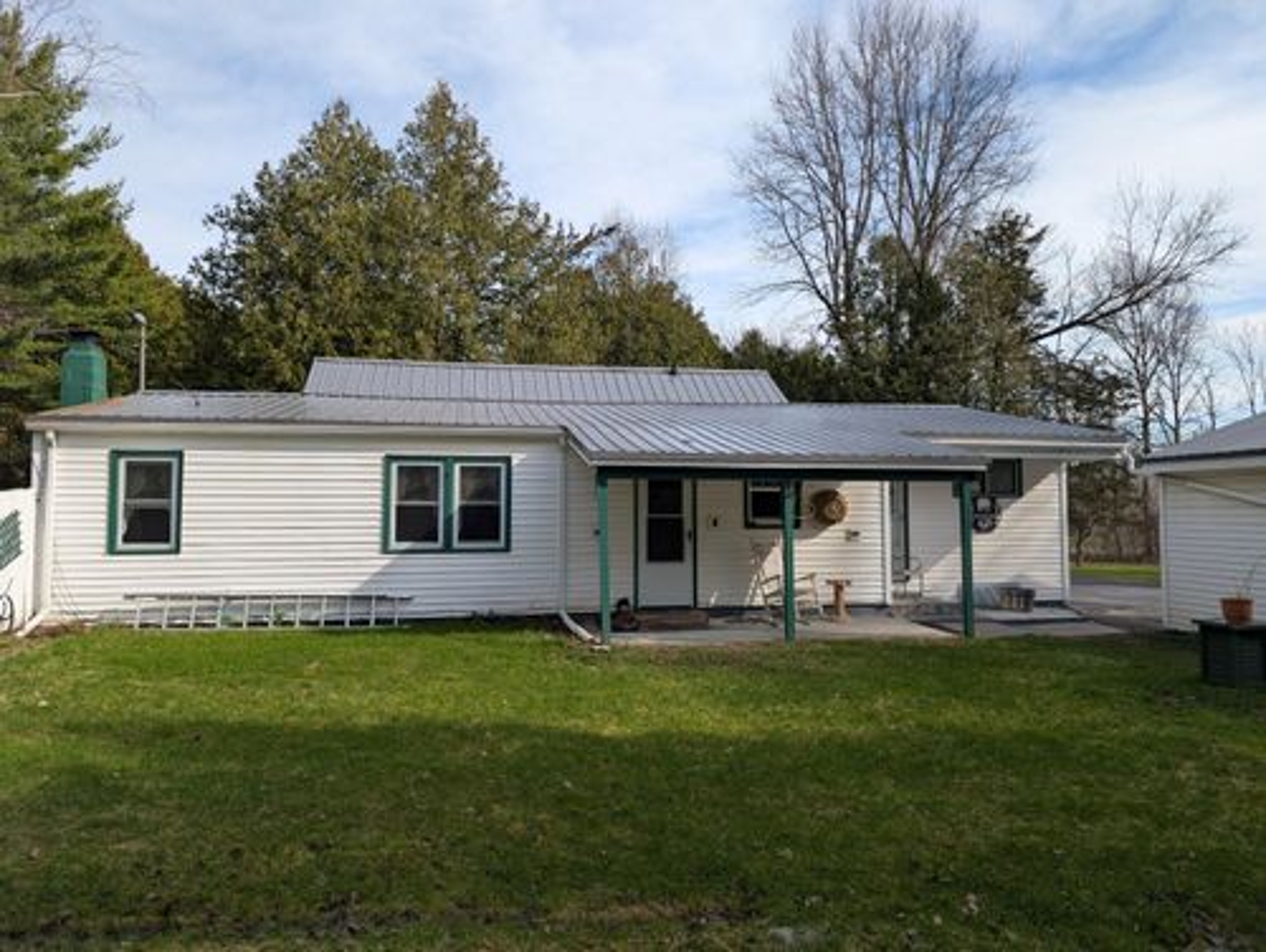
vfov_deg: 56.9
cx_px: 633
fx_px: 879
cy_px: 476
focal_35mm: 24
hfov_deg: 71.5
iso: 22
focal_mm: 6.9
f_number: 1.68
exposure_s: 1/709
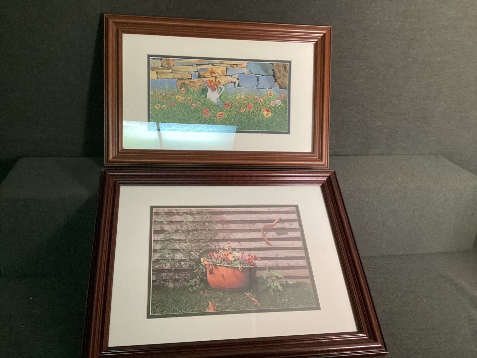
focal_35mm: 31
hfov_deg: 58.3
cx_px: 238
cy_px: 179
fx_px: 427
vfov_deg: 45.4
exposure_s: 1/60
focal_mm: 3.3
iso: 400
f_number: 2.4
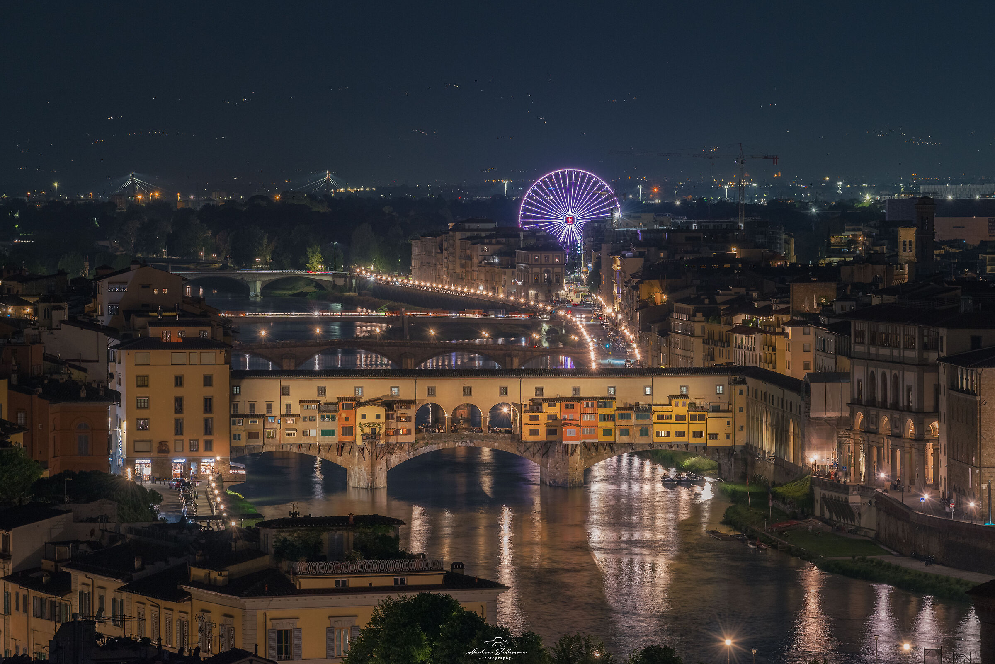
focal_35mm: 200
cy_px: 332
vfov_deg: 6.9
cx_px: 498
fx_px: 5529
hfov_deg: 10.3
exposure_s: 2
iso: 400
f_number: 10
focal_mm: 200
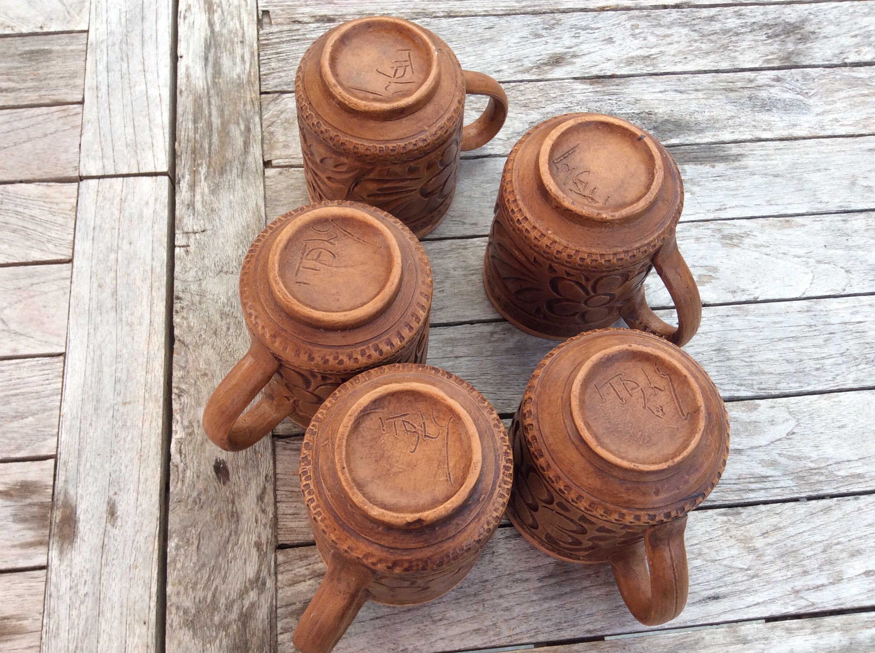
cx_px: 424
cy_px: 332
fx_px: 858
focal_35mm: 34
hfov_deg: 54.0
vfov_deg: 41.7
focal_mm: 3.3
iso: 32
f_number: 2.4
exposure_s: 1/205
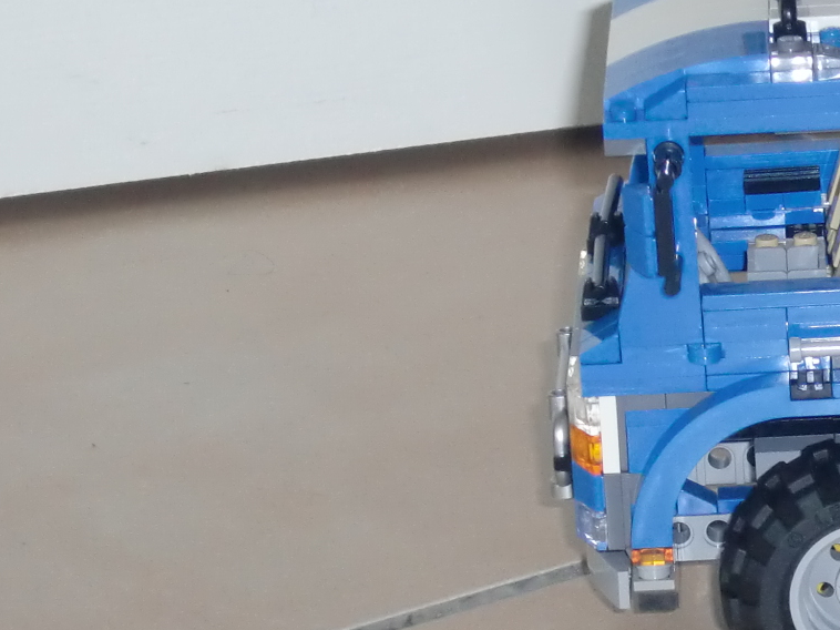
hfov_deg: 9.7
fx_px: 4852
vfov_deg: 7.4
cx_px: 1076
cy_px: 368
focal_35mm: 200
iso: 400
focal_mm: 13.1
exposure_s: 1/60
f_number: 4.2
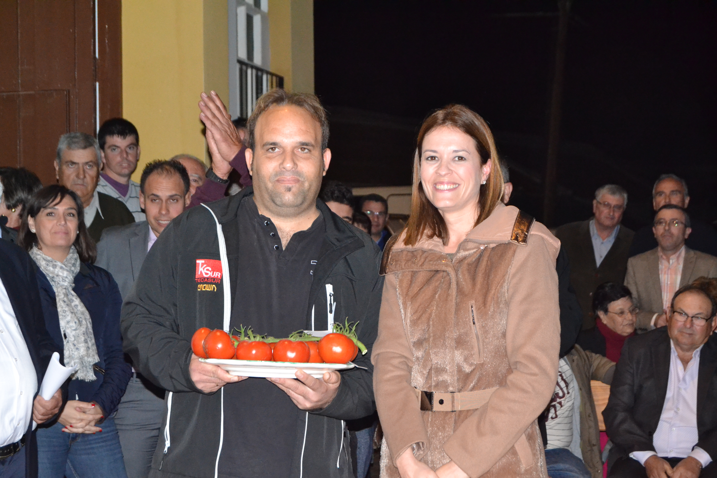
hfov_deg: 24.6
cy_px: 239
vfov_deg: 16.6
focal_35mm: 82
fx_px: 1643
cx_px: 358
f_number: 5.6
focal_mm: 55
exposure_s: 1/60
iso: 3200
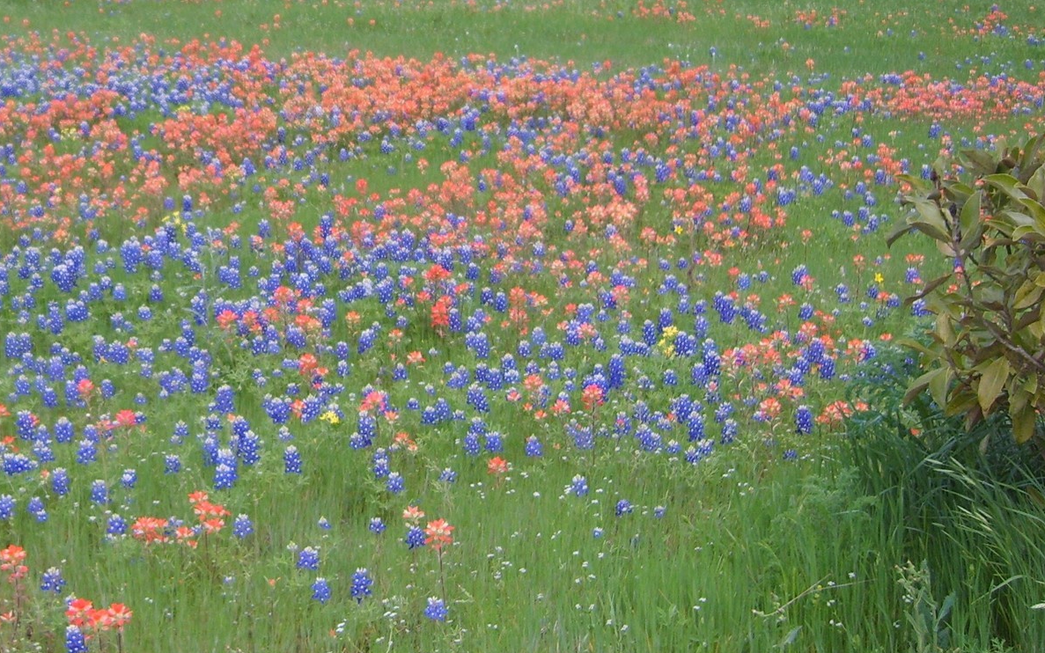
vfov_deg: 20.2
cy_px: 168
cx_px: 166
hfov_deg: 31.0
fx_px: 1823
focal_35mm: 64
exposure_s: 1/750
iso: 50
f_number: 2.8
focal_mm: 7.4
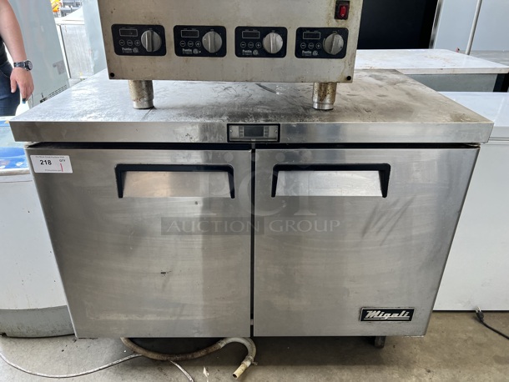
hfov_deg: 67.3
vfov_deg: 53.1
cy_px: 191
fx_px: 382
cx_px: 254
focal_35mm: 26
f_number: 1.5
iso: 64
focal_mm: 5.7
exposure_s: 1/130
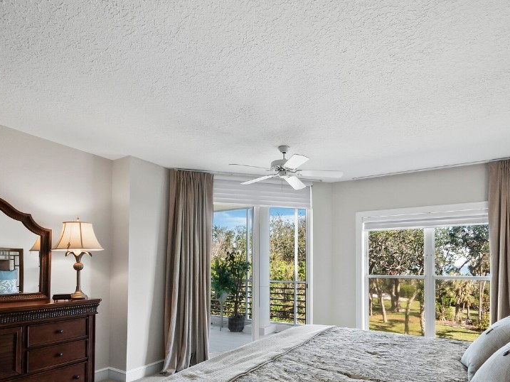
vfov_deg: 63.9
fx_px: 295
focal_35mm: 20
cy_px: 261
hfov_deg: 81.5
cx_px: 280
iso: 400
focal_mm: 7
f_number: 11
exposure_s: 1/4
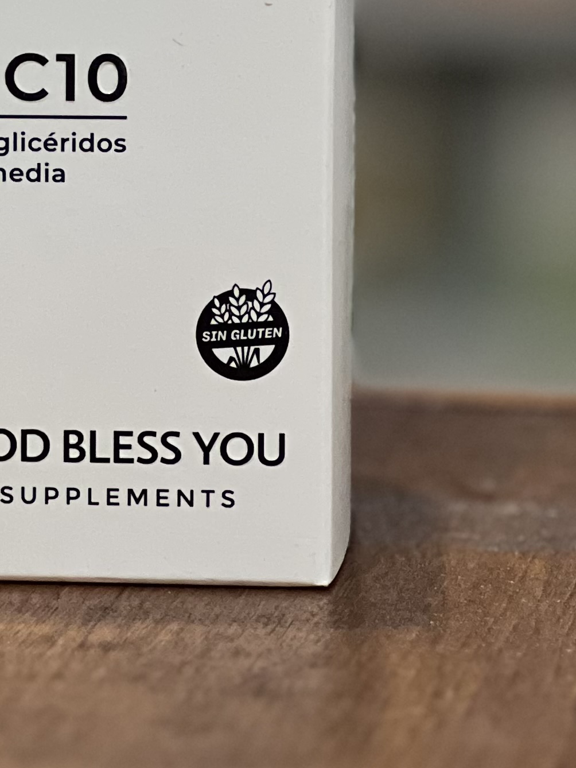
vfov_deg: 8.5
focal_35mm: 232
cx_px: -87
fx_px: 5146
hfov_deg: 6.4
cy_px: -122
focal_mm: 9
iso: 400
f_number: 2.8
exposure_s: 1/40
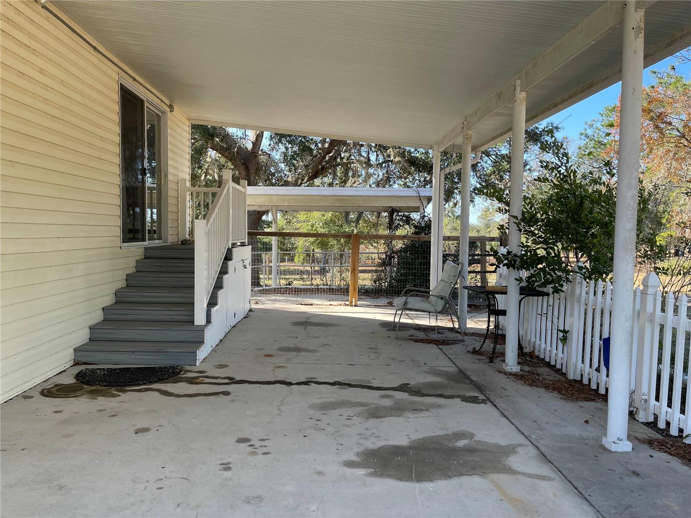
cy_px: 259
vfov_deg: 54.9
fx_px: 499
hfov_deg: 69.4
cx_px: 346
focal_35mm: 25
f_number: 1.6
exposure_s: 1/397
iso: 32
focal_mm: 5.1
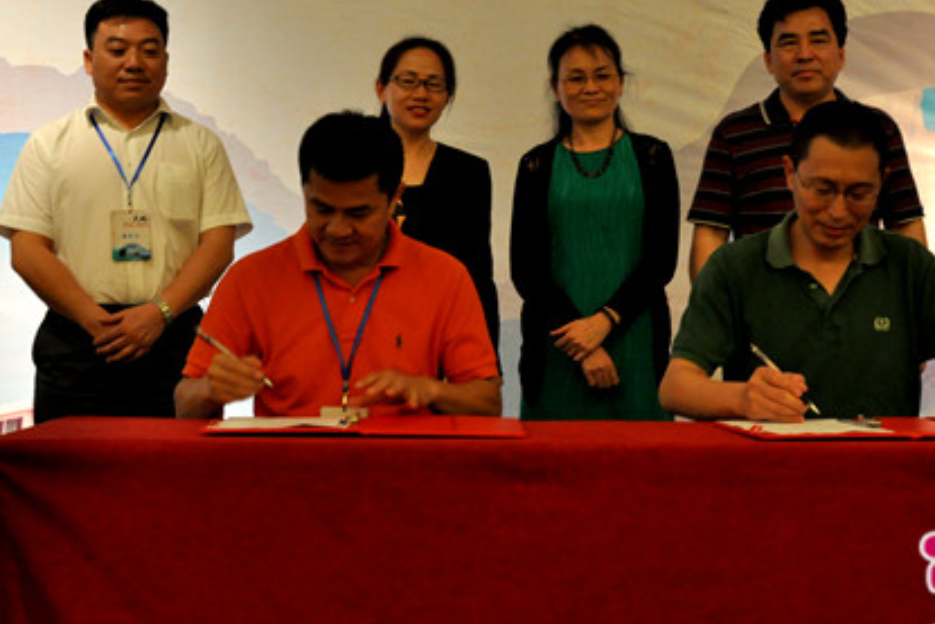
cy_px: 204
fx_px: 1585
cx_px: 577
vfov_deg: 22.2
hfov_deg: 32.7
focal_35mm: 61
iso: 1250
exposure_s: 1/40
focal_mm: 26
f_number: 4.5
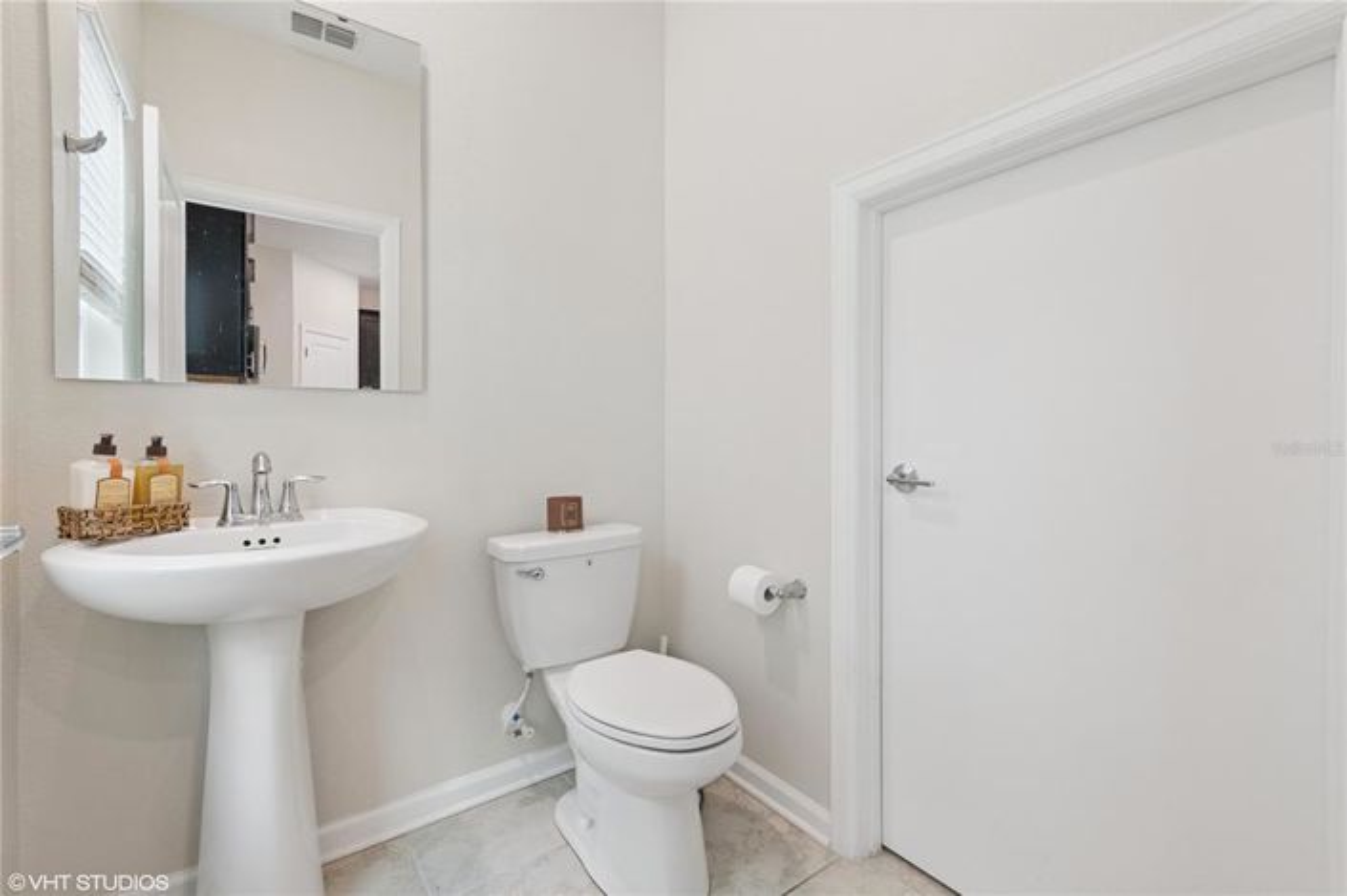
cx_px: 674
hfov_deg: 100.4
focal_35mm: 15
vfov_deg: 77.2
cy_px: 448
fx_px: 561
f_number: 9
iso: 200
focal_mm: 10
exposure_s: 1/8
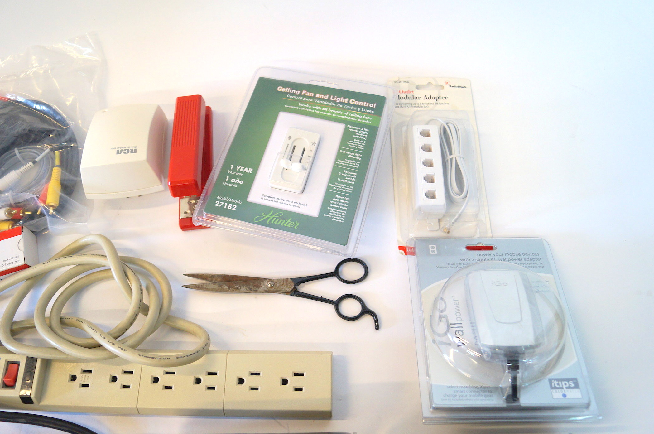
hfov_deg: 62.0
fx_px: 544
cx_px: 327
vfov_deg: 43.5
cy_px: 217
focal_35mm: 30
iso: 320
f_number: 4
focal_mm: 20
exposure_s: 1/60
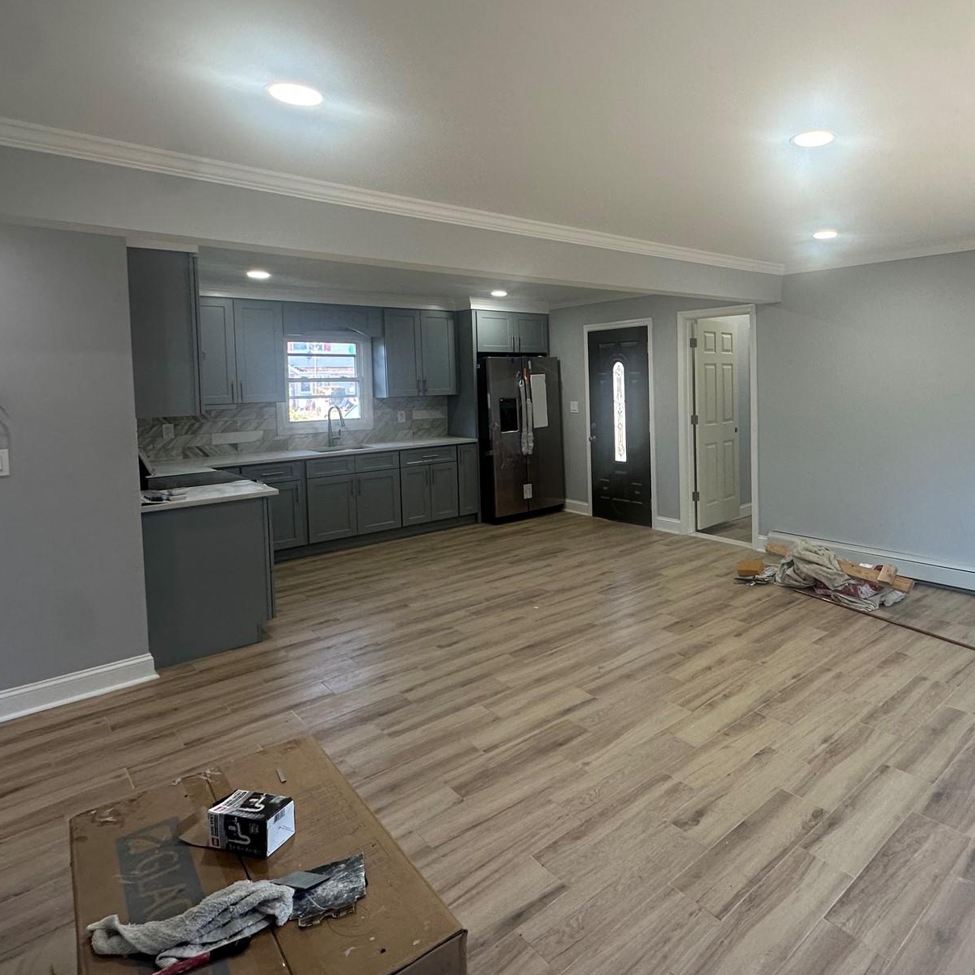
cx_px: 668
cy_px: 400
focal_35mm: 21
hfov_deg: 69.6
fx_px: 669
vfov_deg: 71.5
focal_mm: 2.22
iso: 160
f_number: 2.2
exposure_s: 1/120
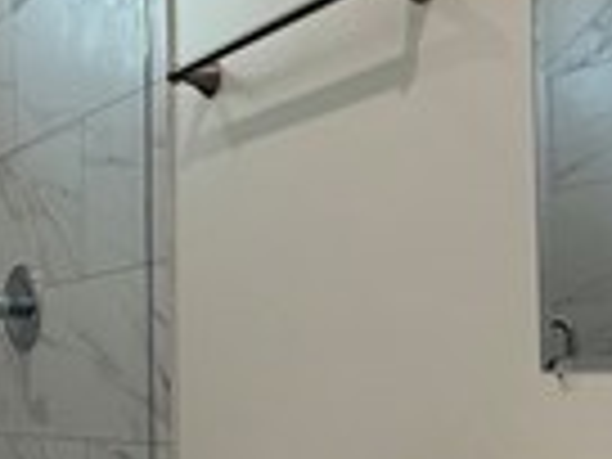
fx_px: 1167
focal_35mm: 66
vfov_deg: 22.0
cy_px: 364
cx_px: 36
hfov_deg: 28.0
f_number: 2.2
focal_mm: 2.22
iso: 160
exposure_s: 1/120
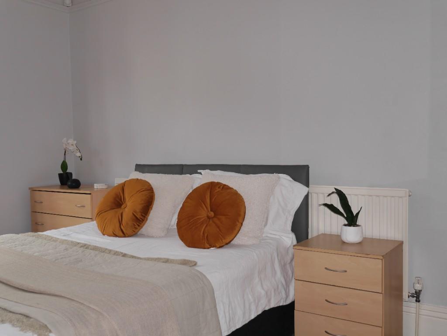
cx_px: 224
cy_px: 168
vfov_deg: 37.8
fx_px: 491
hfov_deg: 49.0
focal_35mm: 38
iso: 200
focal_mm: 19
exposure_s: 1/125
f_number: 4.1
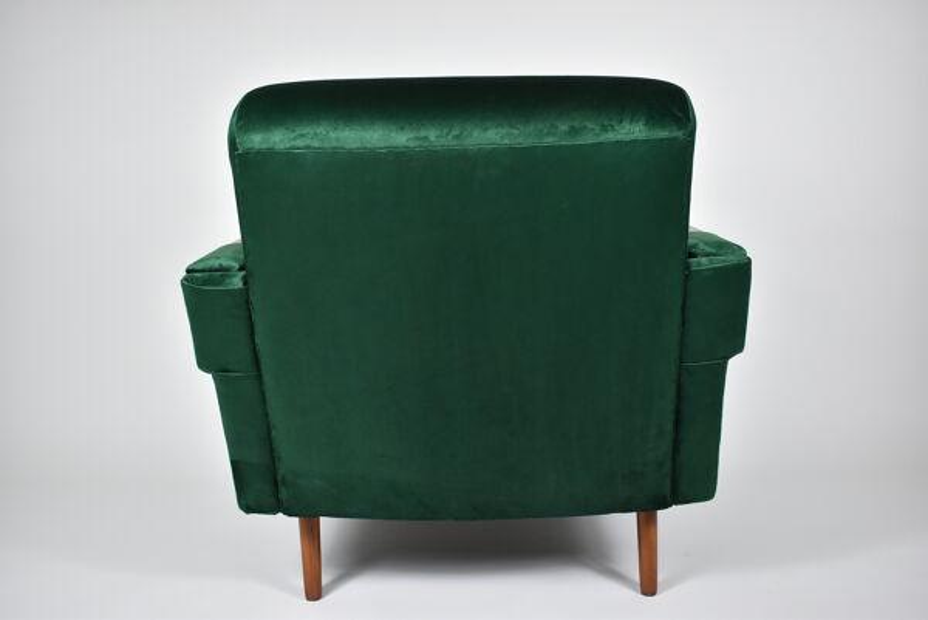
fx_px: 967
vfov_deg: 35.5
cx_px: 464
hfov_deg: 51.3
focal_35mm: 38
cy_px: 310
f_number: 4.5
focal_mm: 25
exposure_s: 1/125
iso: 800
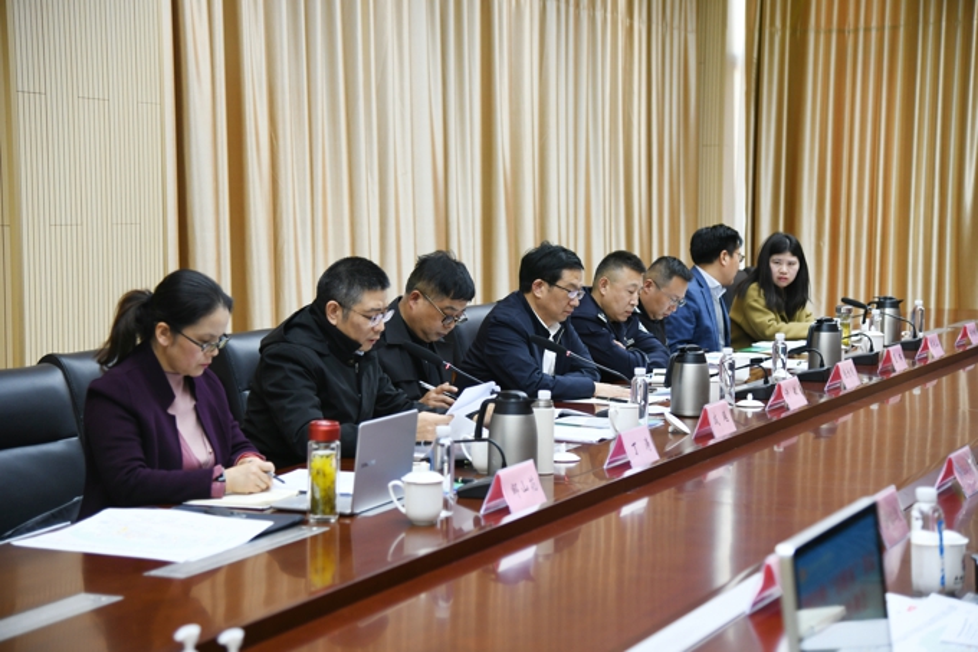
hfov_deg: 28.8
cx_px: 489
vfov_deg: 19.4
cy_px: 326
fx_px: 1901
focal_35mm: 70
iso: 800
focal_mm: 70
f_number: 4
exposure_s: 1/80
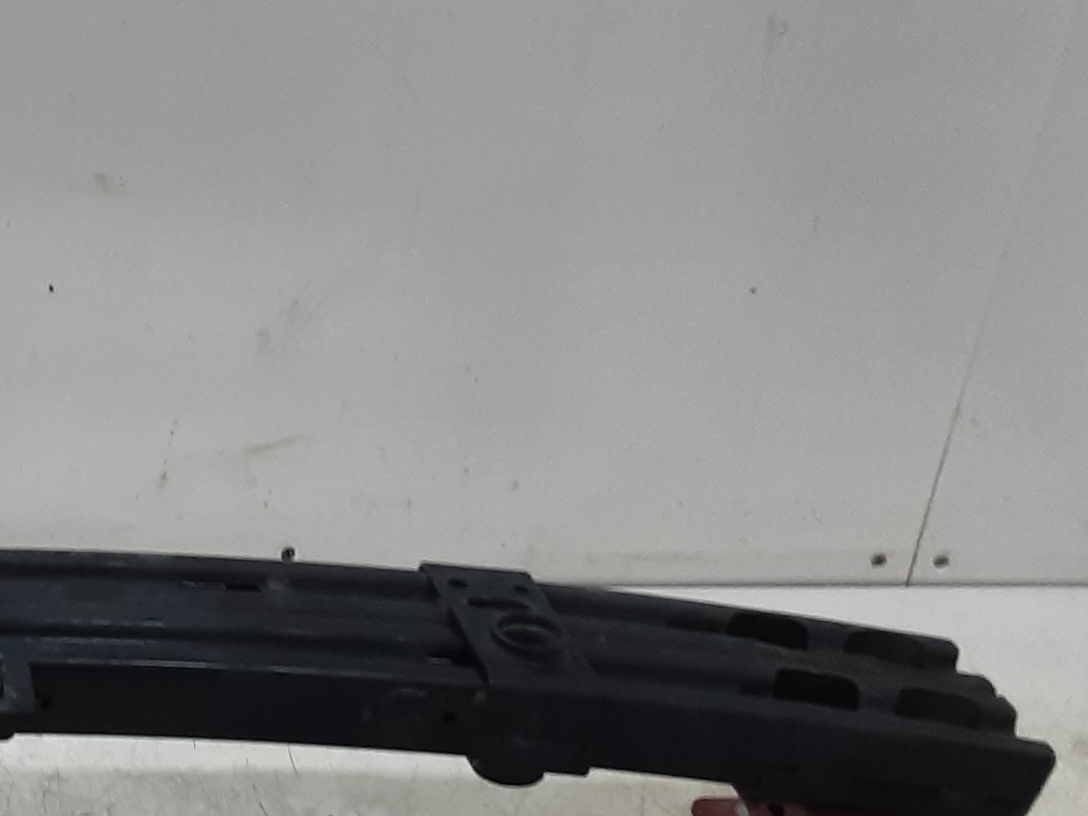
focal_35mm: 68
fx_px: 2137
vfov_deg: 21.6
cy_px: 494
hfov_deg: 25.9
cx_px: -172
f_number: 1.9
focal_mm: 2.91
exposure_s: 1/50
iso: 80
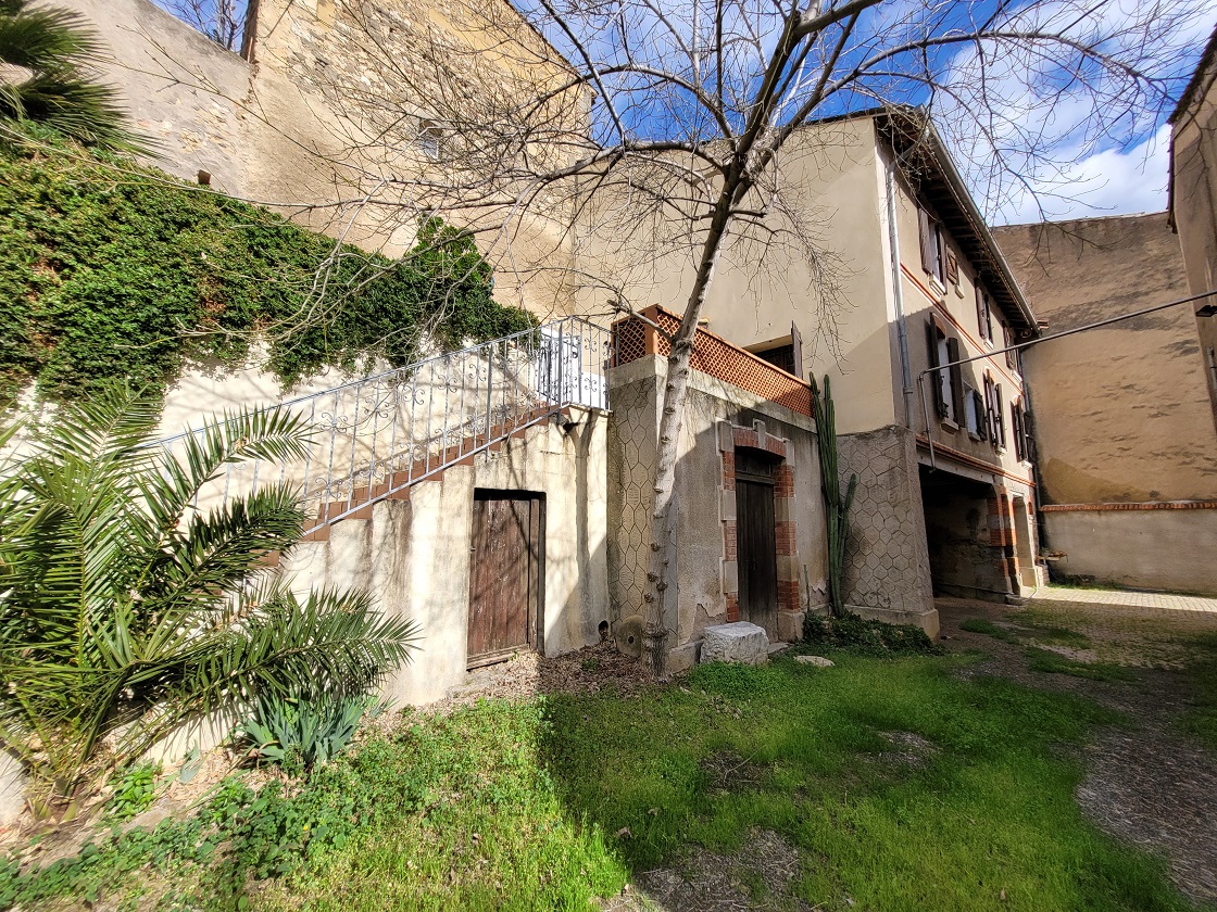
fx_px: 457
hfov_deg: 106.2
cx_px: 608
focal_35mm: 13
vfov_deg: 89.9
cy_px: 456
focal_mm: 1.74
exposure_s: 1/1304
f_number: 2.2
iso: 40
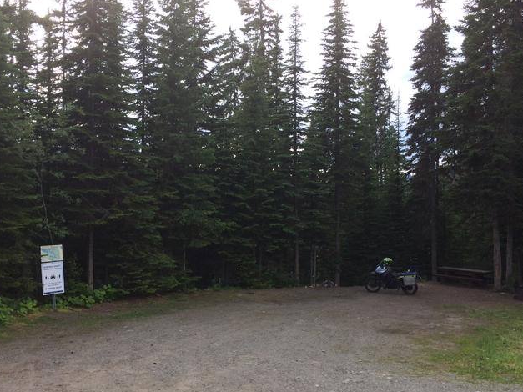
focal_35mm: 37
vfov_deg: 38.6
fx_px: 559
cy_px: 207
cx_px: 229
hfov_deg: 50.0
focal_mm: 4.15
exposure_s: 1/432
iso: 32
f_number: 2.2
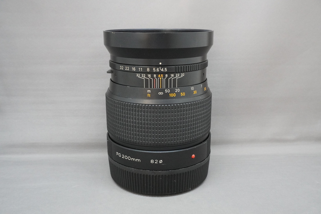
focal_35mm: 34
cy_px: 107
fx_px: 307
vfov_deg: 38.3
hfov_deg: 55.1
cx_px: 160
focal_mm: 23
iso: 5000
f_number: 11
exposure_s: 1/40
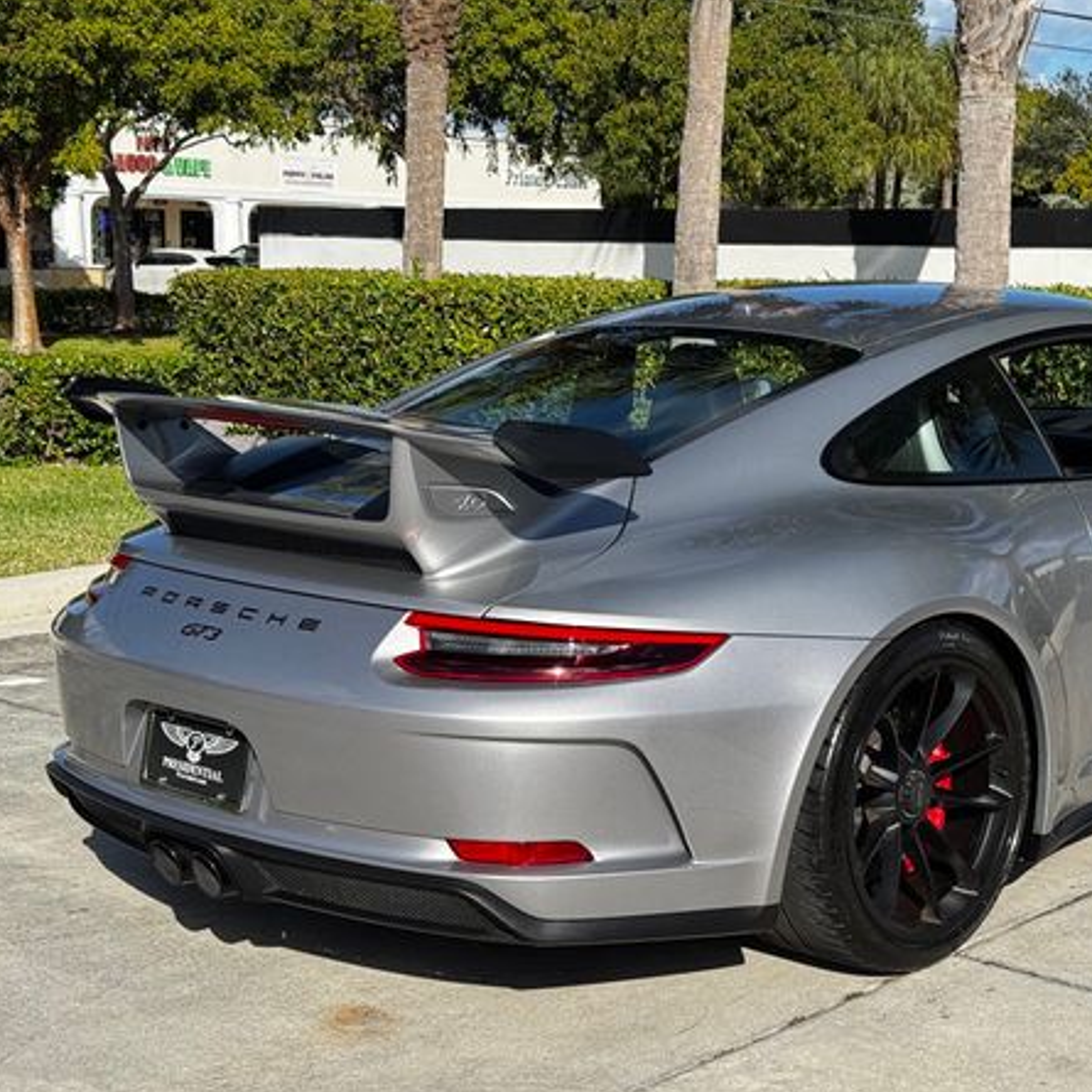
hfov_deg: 27.9
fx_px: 2177
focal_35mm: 61
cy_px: 515
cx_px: 773
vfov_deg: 28.2
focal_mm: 6.76
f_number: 1.78
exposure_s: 1/2959
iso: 64
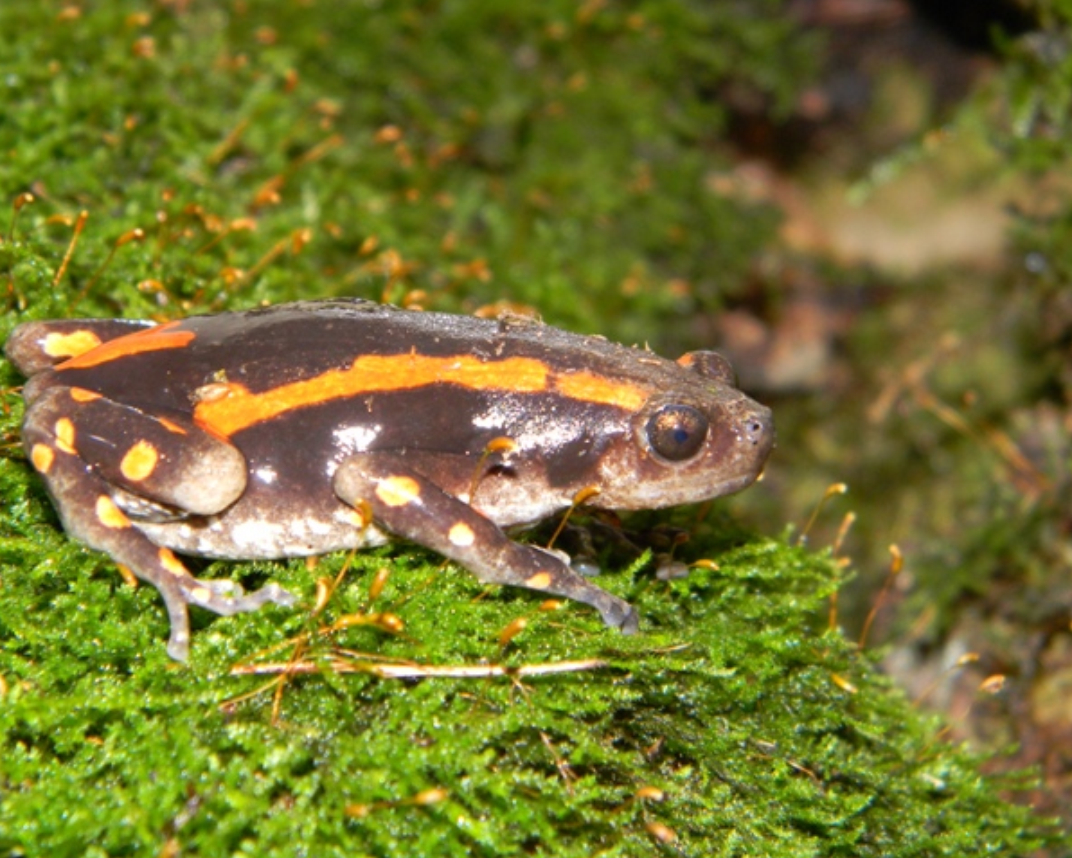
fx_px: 3491
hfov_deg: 17.5
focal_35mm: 110
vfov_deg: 14.0
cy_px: 430
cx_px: 505
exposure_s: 1/30
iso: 200
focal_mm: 19
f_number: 9.4
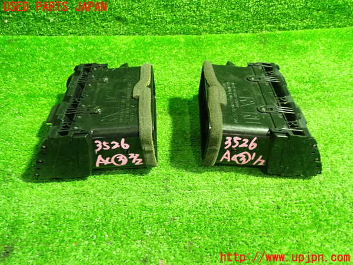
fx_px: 306
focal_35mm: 30
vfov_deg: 46.8
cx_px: 176
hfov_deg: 60.0
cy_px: 132
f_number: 2.3
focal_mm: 5.4
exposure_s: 1/25
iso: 800
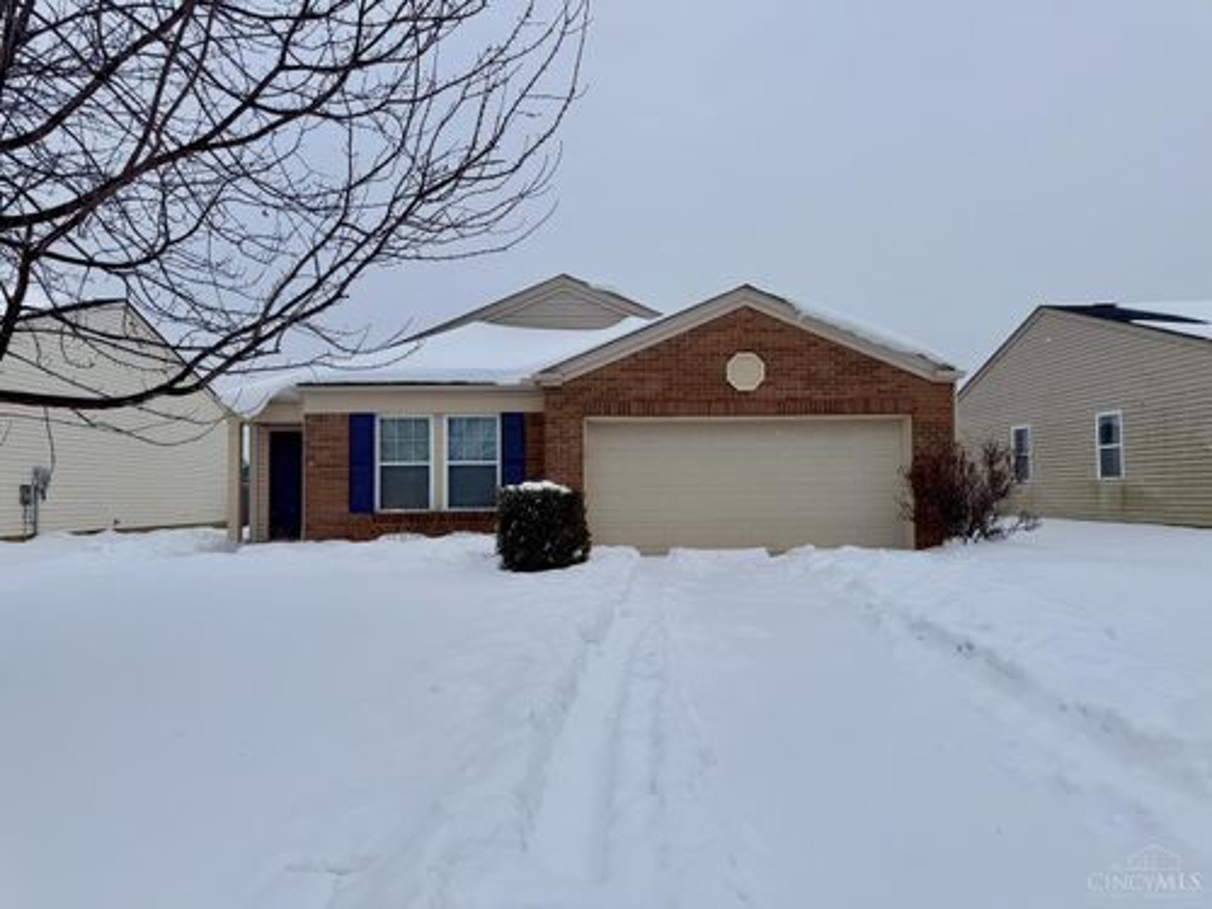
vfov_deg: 56.8
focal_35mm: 24
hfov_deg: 71.6
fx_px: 840
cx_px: 606
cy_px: 454
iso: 80
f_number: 1.78
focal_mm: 6.76
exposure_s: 1/10309
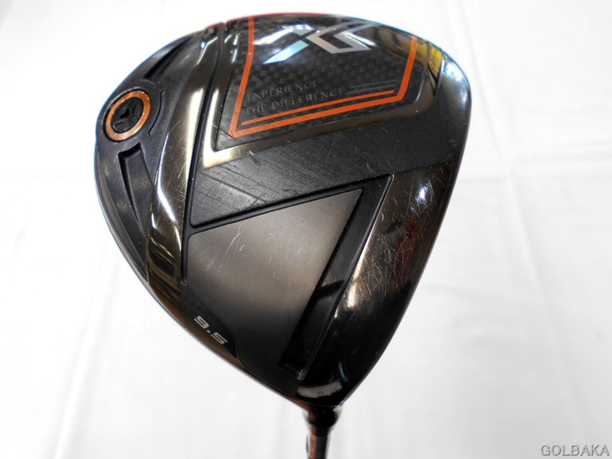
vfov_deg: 53.0
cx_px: 306
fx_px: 460
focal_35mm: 26
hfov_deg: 67.3
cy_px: 230
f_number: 3.2
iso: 100
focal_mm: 4.6
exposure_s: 1/30
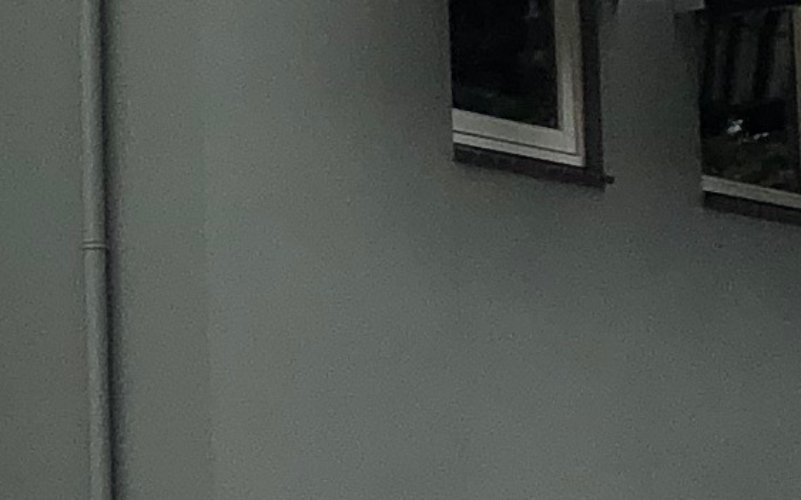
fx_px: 4649
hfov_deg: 9.7
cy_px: 259
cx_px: -83
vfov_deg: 6.2
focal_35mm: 213
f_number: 1.8
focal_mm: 3.99
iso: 20
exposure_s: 1/665
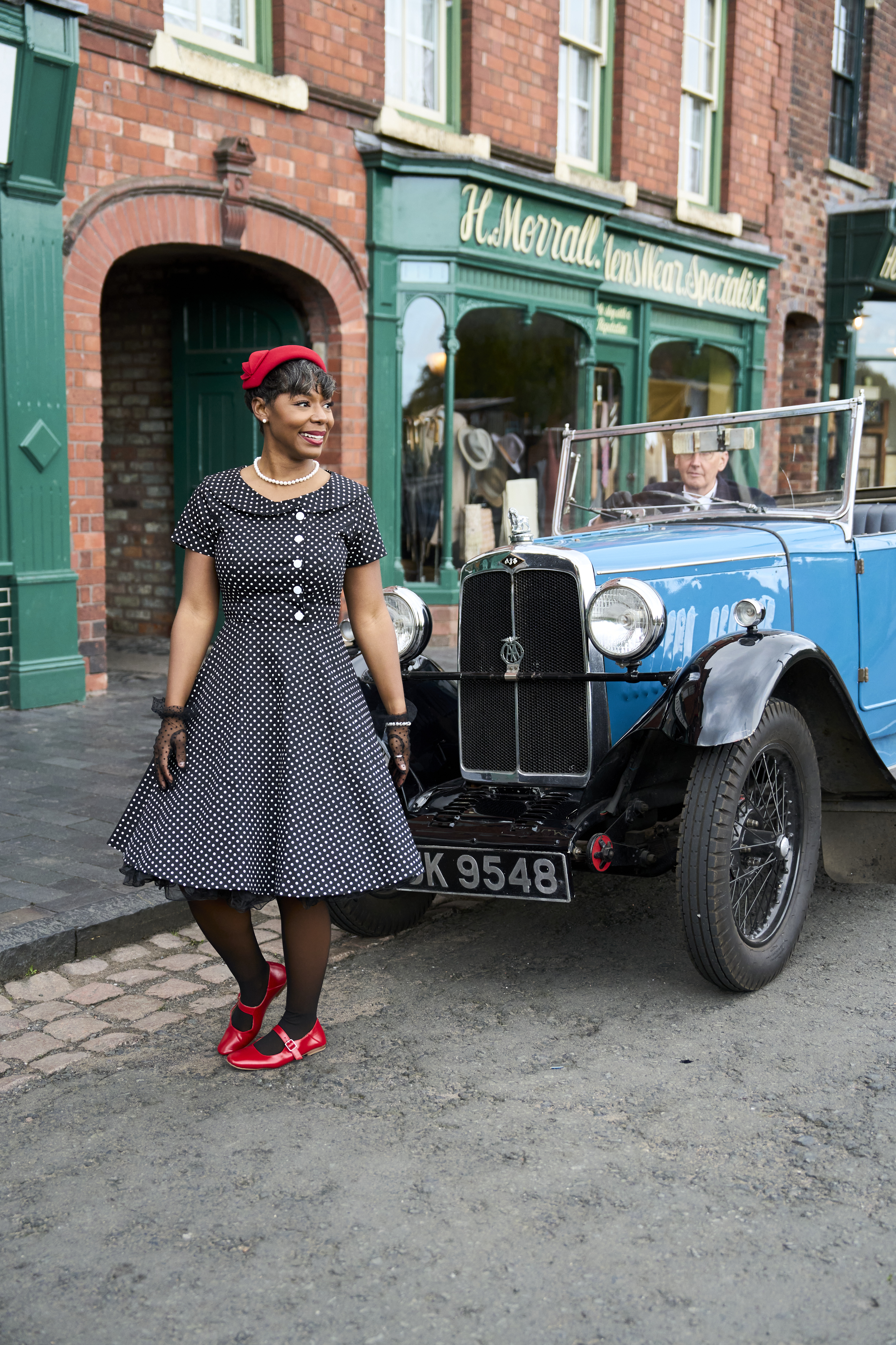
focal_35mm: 42
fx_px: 1568
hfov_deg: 31.9
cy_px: 672
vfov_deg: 46.4
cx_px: 448
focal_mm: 42
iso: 1600
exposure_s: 1/1600
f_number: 2.8
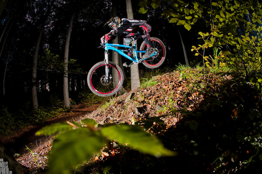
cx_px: 131
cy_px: 87
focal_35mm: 15
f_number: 3.5
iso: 320
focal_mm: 10
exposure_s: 1/250
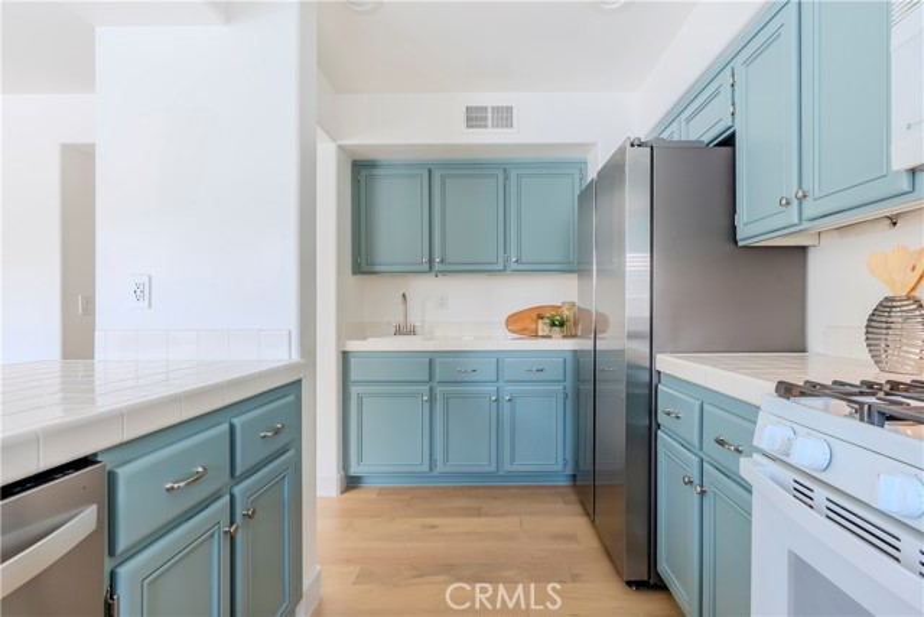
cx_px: 462
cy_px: 308
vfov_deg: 73.8
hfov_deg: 96.7
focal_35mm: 16
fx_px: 411
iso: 100
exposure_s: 1/10
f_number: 9
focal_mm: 16
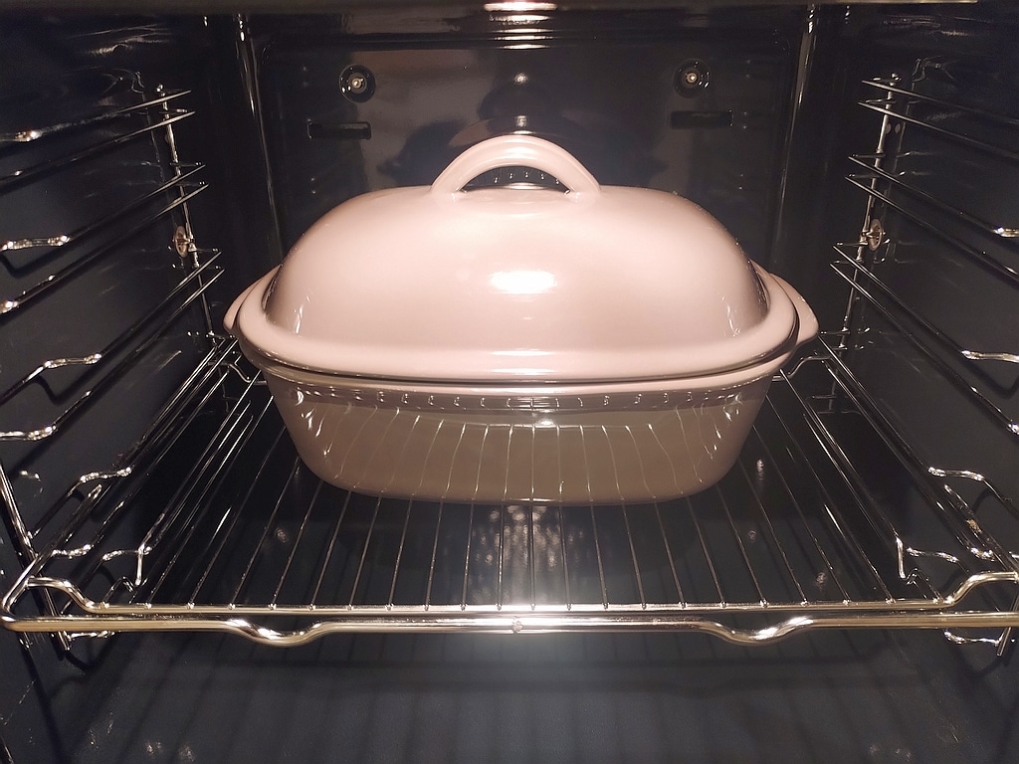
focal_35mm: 29
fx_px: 854
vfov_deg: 48.2
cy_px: 382
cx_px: 510
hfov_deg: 61.7
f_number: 1.8
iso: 430
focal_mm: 4.75
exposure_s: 1/25
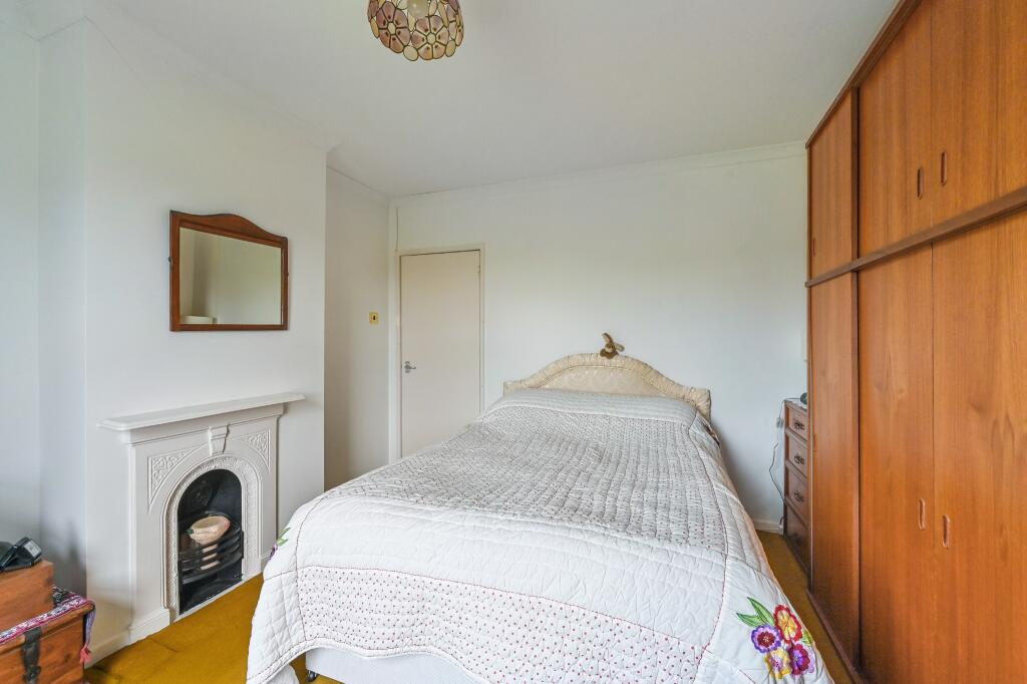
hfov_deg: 104.3
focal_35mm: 14
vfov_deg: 81.2
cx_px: 514
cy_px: 342
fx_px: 399
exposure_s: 1/30
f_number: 9
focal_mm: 14
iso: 400
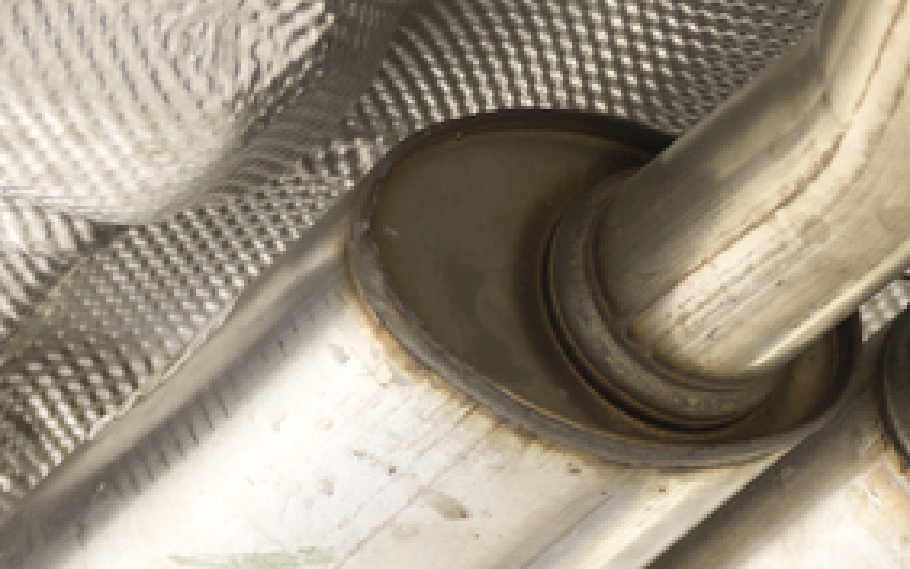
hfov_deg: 7.3
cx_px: 1312
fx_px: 7070
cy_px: -51
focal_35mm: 285
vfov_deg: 4.6
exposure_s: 1/2.5
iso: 125
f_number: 4
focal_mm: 50
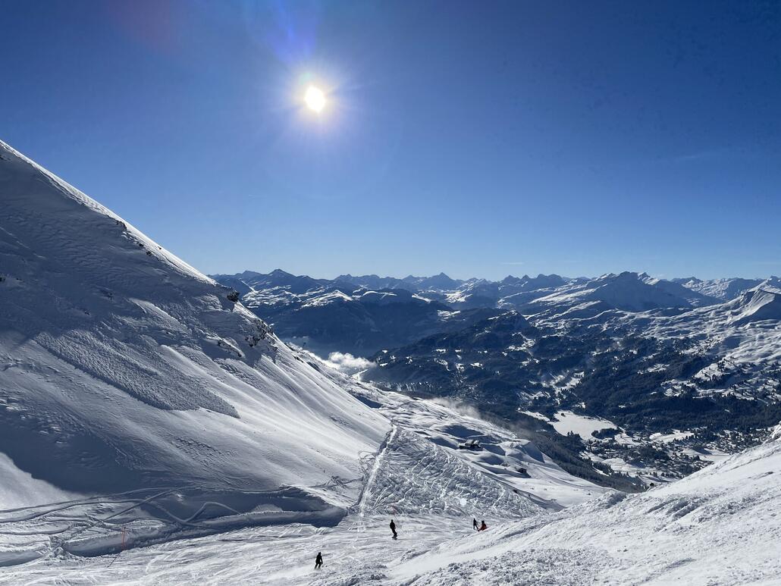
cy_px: 293
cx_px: 390
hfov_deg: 67.3
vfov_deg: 53.1
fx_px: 587
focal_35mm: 26
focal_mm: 4.2
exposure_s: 1/13333
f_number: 1.6
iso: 32
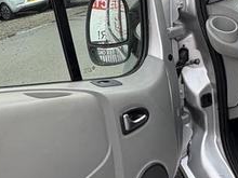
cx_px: 53
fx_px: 392
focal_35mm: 57
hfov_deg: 33.0
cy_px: 88
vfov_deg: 25.7
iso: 40
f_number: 2.2
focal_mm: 2.22
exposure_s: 1/156
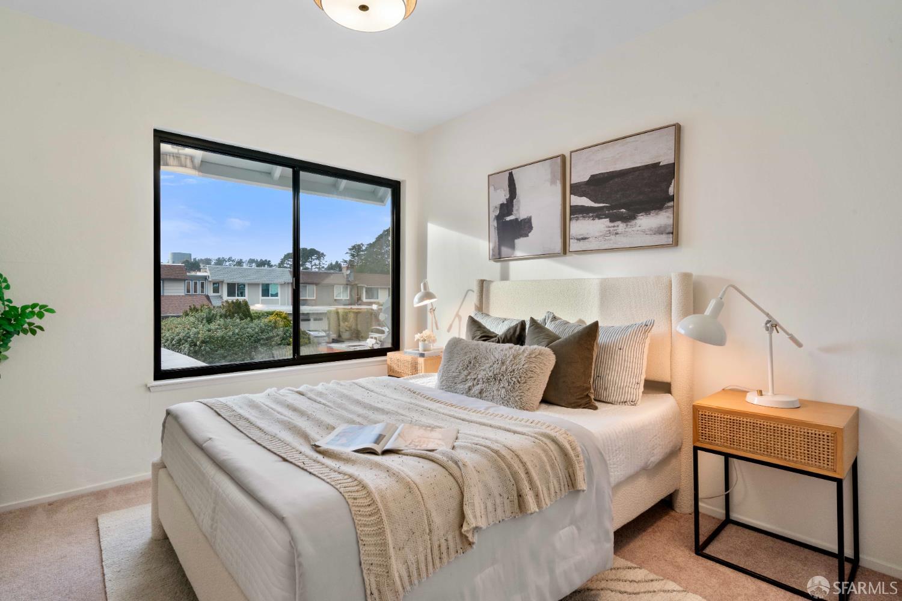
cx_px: 451
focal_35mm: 17
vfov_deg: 70.4
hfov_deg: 93.3
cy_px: 300
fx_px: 426
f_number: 13
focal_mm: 17
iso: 400
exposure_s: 1/10
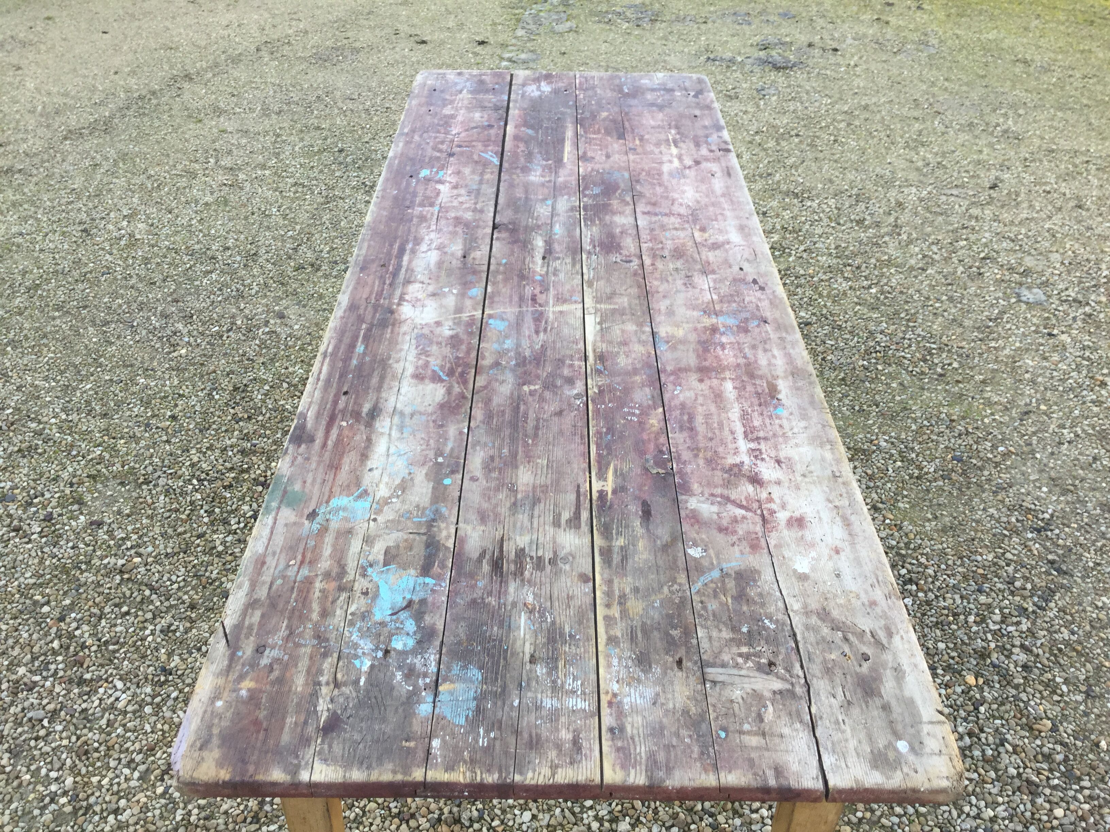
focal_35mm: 31
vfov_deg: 45.4
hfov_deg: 58.4
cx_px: 555
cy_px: 416
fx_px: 994
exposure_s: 1/100
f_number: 2.4
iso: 32
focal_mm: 3.3
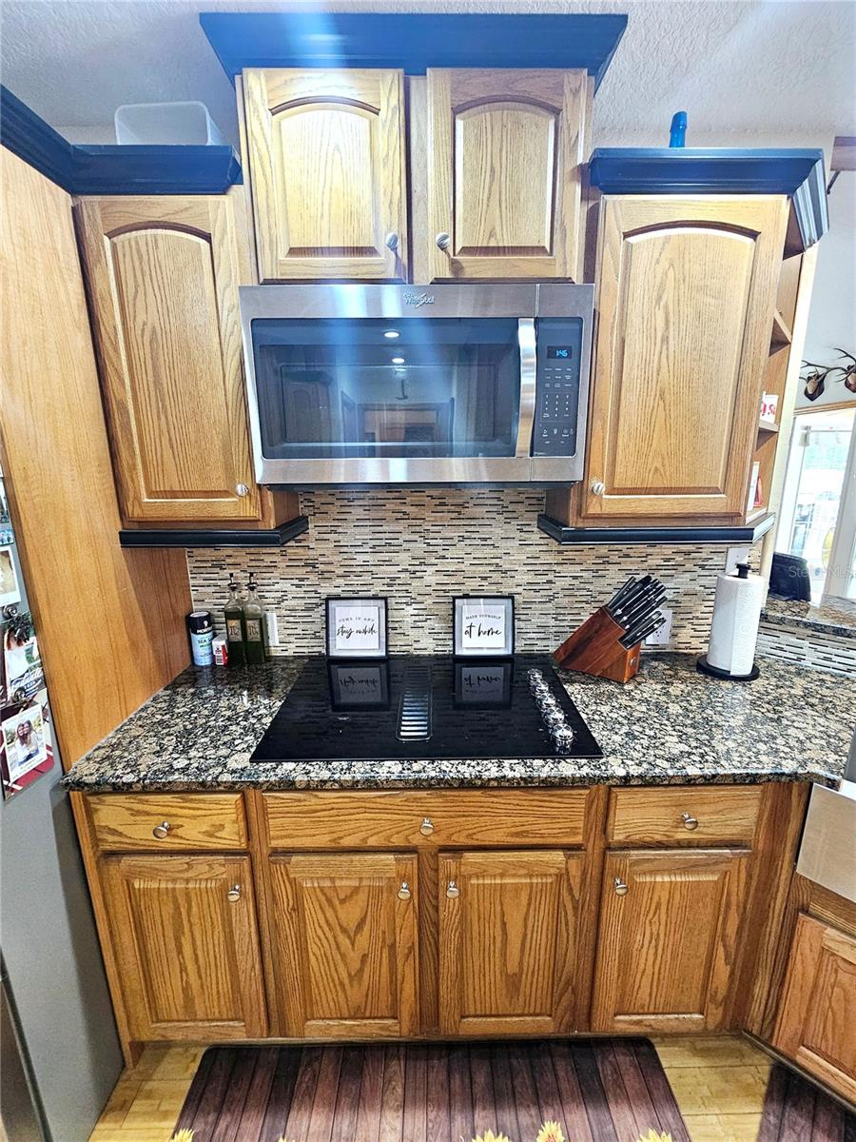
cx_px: 428
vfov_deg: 106.2
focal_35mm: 13
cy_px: 571
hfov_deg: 89.9
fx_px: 429
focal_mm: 2.2
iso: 400
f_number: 2.2
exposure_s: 1/40
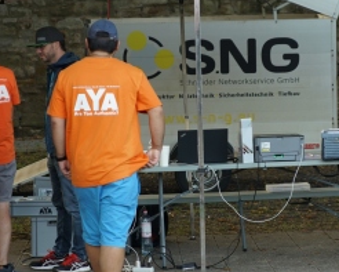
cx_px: 185
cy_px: 128
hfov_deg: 13.1
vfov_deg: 10.5
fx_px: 1475
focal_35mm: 147
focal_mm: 55
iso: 320
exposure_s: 1/200
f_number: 2.8
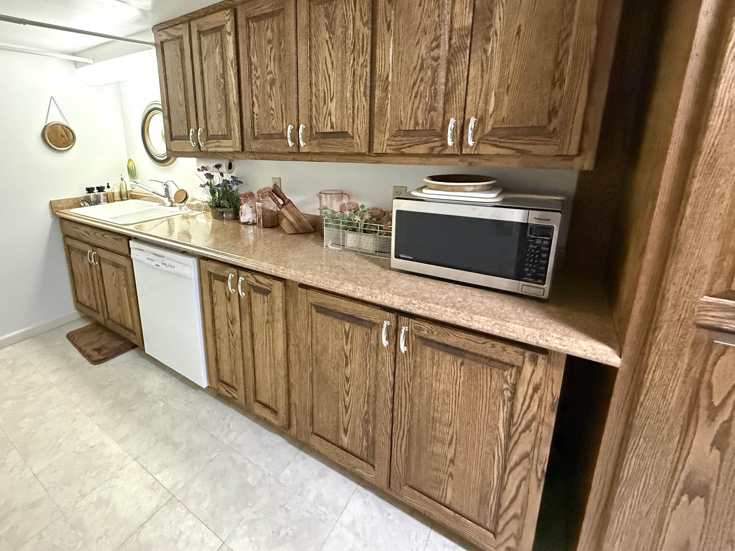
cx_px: 298
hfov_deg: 90.0
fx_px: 361
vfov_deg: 74.0
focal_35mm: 17
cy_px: 224
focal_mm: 2.22
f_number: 2.2
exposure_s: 1/60
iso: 800
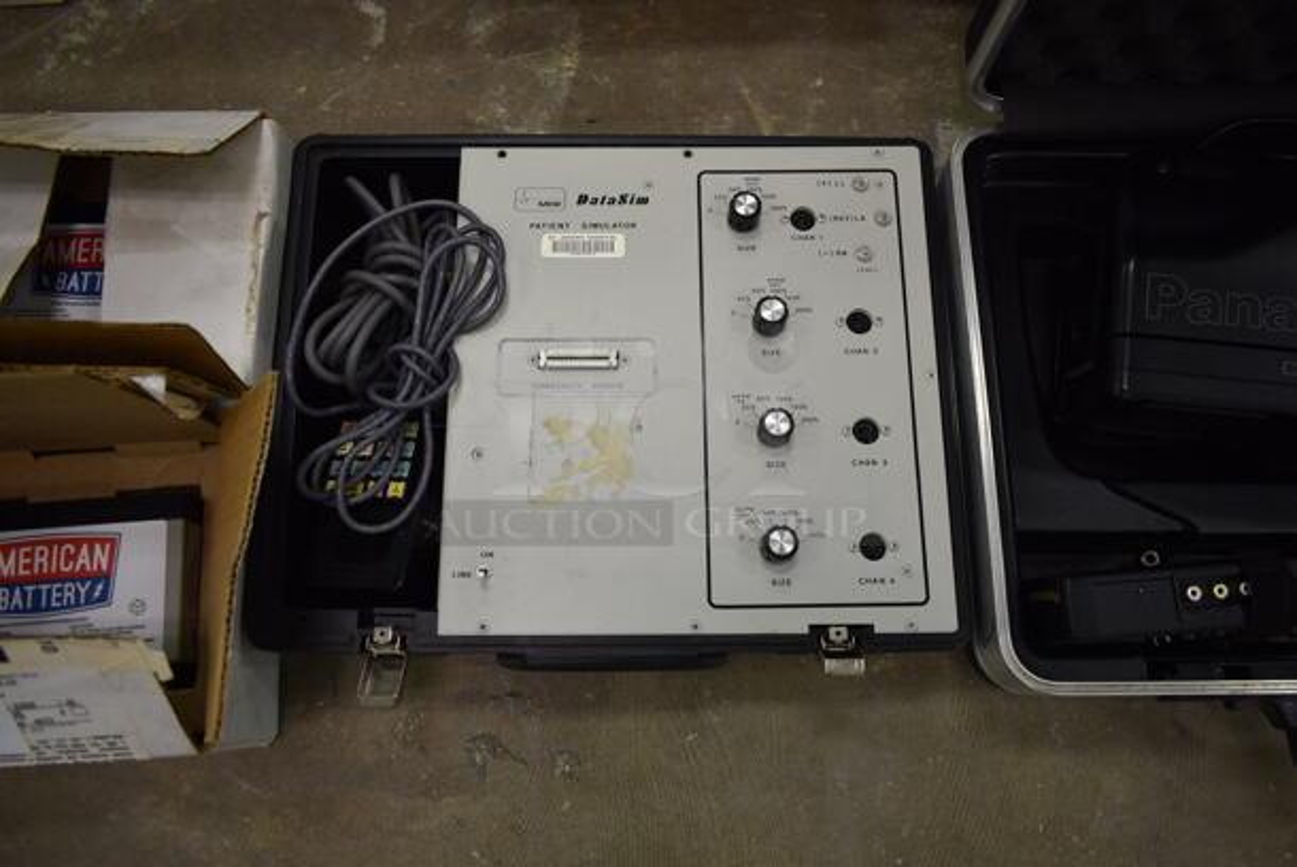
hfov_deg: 67.3
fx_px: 974
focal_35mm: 27
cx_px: 648
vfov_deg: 48.0
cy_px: 434
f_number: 3.5
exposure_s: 1/30
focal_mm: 18
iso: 200
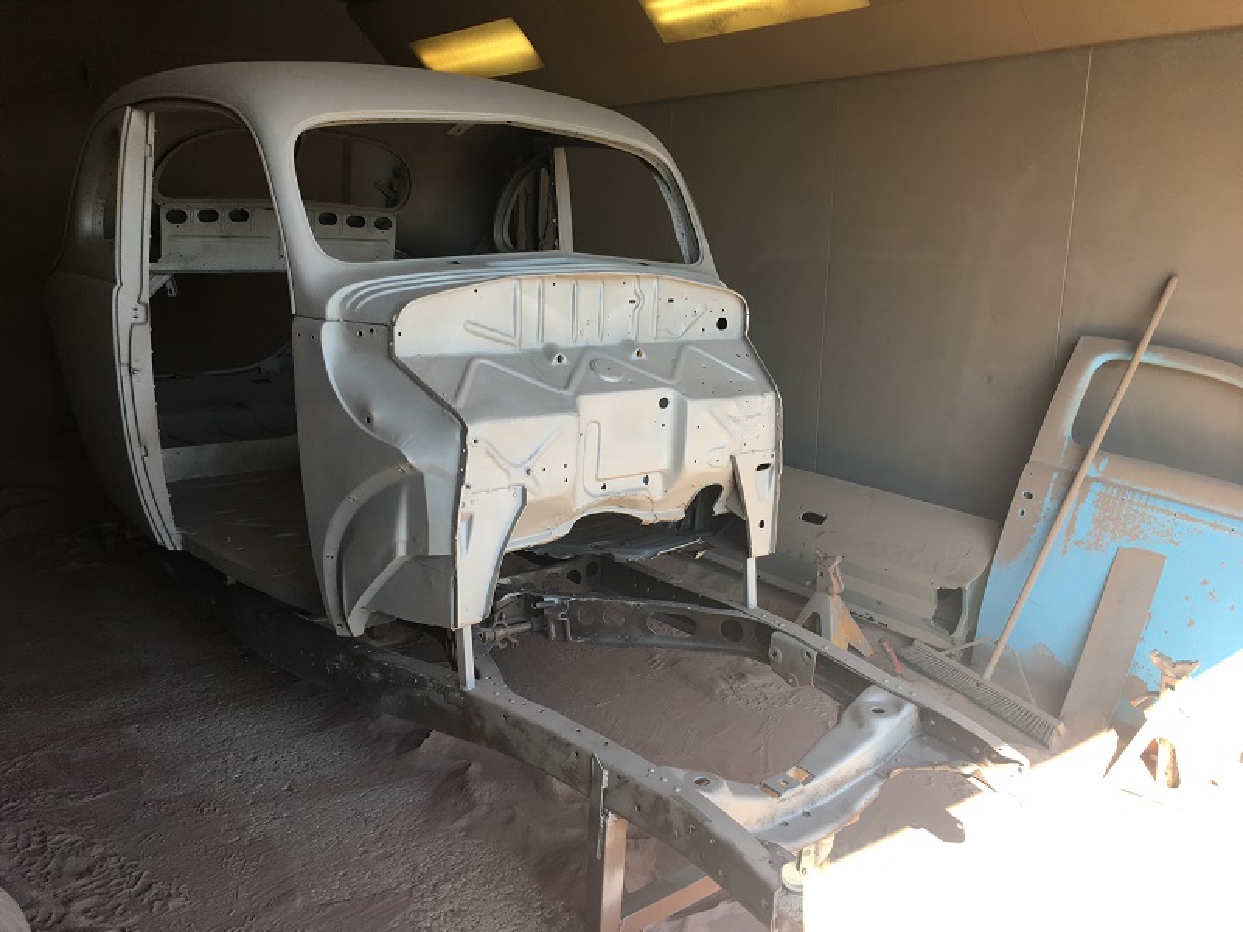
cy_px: 466
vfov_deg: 48.2
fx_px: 1041
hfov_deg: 61.7
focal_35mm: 29
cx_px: 622
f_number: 2.2
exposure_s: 1/120
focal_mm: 4.15
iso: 32
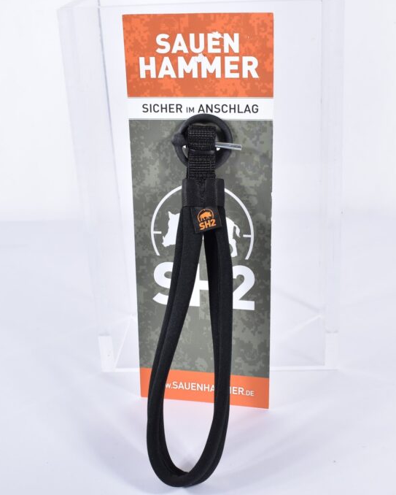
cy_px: 248
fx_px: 747
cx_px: 241
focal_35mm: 51
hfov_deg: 29.6
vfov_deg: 36.6
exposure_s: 1/60
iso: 640
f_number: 5
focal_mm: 24
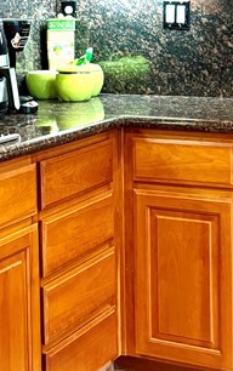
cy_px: 85
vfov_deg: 24.0
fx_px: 861
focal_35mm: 85
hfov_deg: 15.4
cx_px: 118
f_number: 1.78
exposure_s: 1/60
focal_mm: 6.76
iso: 640
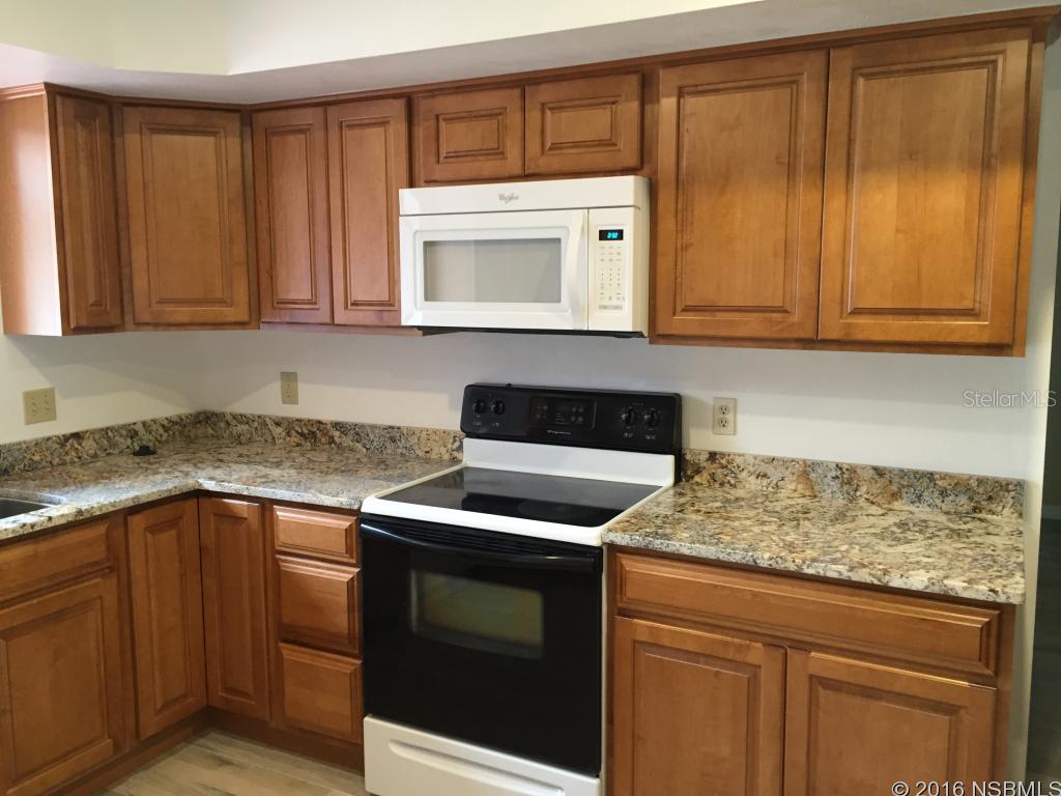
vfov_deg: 48.2
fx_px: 889
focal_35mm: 29
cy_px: 398
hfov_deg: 61.7
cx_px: 530
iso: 100
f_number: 2.2
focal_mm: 4.15
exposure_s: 1/30
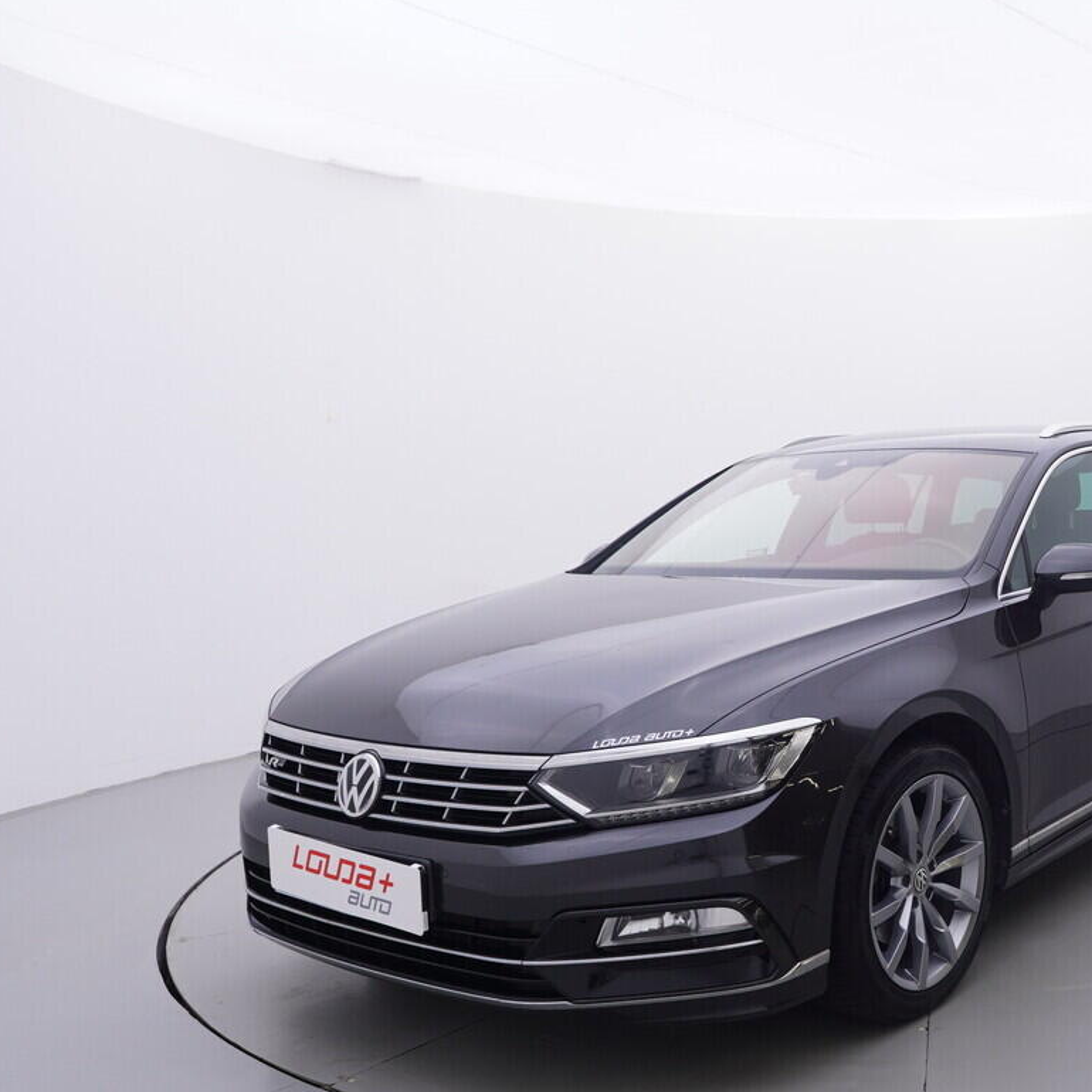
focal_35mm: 36
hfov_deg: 43.2
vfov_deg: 46.0
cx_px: 937
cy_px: 652
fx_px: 1278
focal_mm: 15
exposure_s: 1/80
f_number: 5
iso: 200
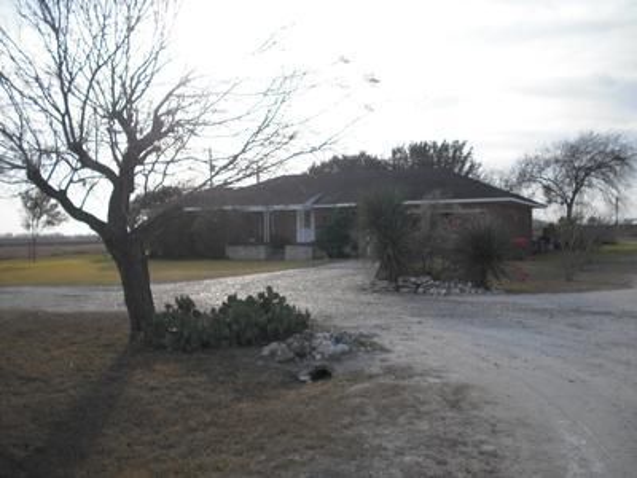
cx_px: 318
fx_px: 699
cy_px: 239
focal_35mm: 38
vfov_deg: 37.7
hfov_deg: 49.0
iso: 64
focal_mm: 6.2
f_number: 5.6
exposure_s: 1/200
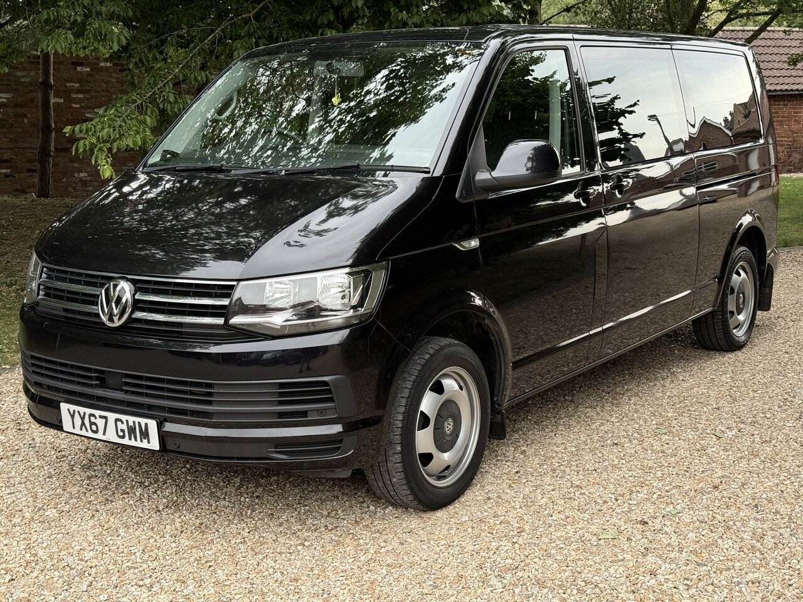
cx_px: 402
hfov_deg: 39.7
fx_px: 1113
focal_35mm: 48
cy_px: 301
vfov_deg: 30.3
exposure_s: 1/164
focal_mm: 6.76
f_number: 1.78
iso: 160
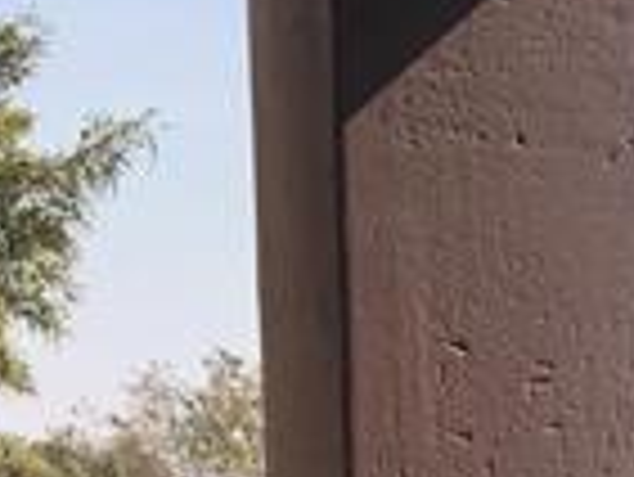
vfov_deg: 8.3
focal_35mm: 159
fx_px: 2915
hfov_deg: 11.9
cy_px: 1278
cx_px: 904
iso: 20
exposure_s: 1/889
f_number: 1.8
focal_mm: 3.99
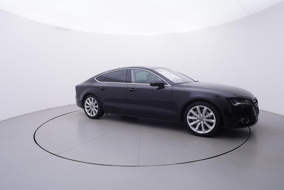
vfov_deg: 56.2
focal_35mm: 22
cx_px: 142
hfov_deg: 77.3
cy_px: 95
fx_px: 178
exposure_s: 1/80
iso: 200
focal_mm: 15
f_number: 5
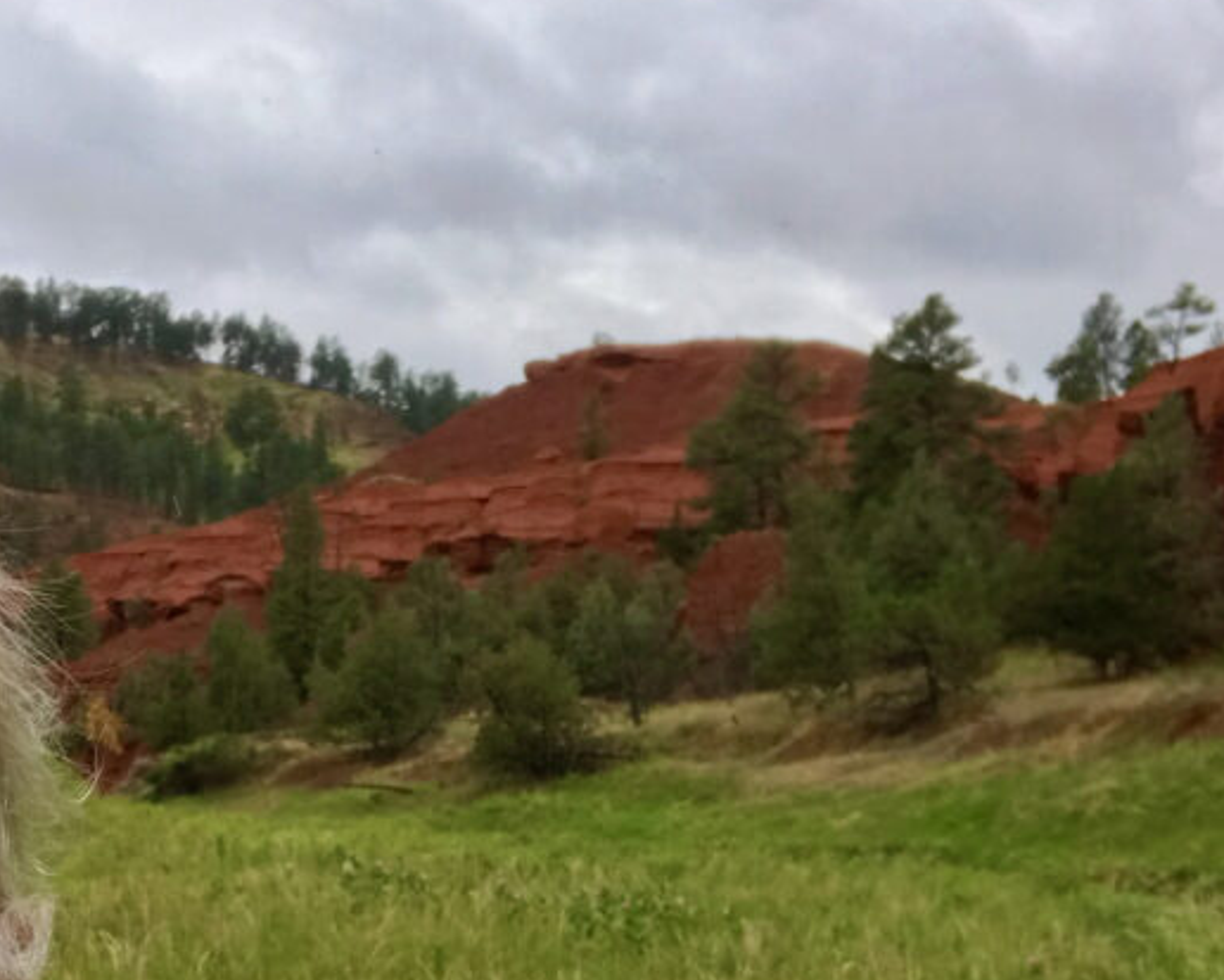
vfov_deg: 24.2
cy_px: 802
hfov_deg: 30.1
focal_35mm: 62
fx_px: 2246
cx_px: 337
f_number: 2.2
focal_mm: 2.87
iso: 25
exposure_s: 1/465
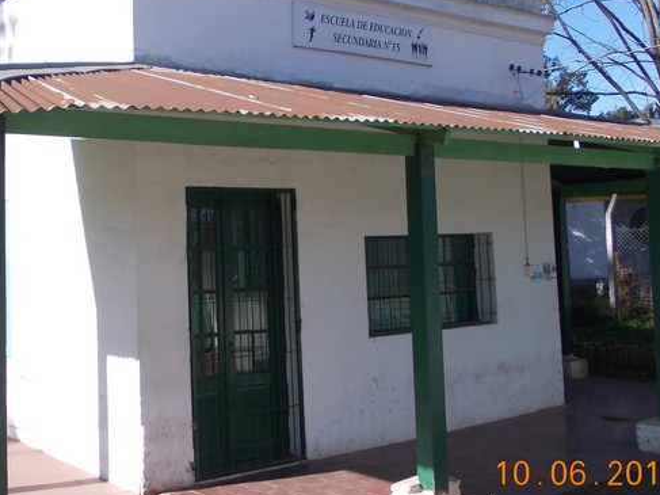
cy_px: 176
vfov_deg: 32.7
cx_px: 214
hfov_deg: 42.3
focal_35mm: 44
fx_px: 839
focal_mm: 4
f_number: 5.4
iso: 80
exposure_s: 1/200
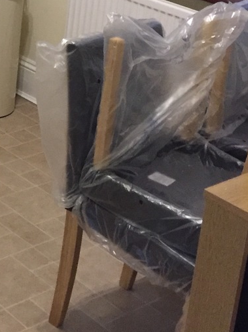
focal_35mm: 86
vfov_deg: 21.9
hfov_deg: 15.9
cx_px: -112
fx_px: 822
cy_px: -4
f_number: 2.2
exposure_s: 1/20
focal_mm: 4.15
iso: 250
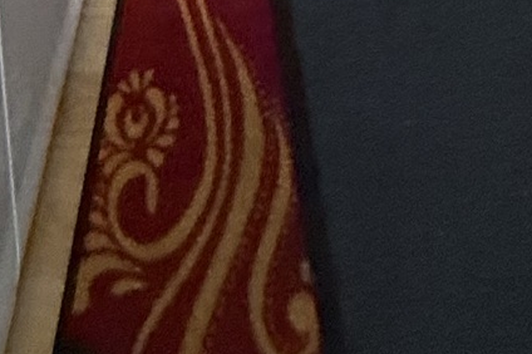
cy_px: -1199
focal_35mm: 88
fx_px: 1299
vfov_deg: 7.4
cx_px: 248
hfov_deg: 23.1
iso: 320
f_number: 2.2
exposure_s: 1/90
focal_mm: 2.22
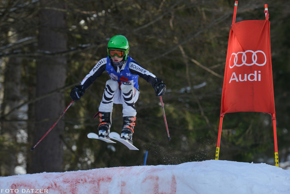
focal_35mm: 300
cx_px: 145
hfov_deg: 6.9
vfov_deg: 4.6
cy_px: 97
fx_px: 2417
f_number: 7.1
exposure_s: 1/1250
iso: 640
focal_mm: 300
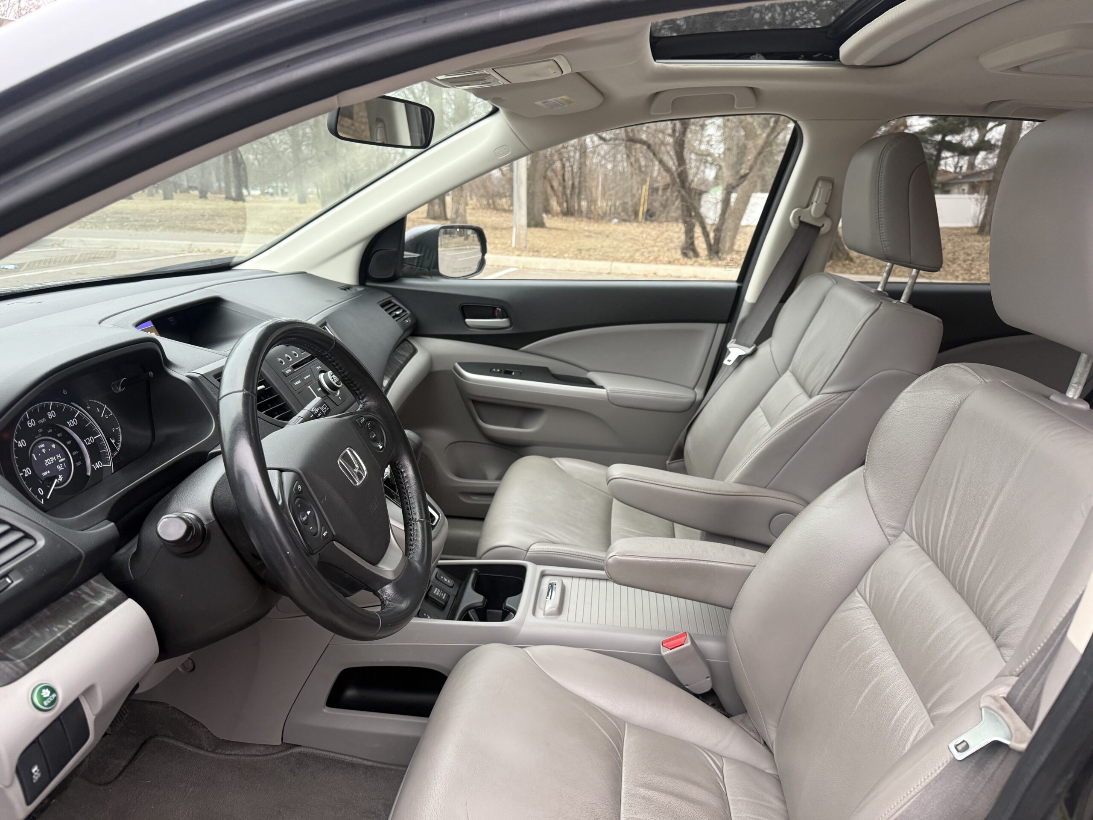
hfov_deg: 71.6
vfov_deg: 56.8
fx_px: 758
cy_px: 410
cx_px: 546
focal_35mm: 24
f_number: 1.78
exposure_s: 1/71
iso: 200
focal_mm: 6.76
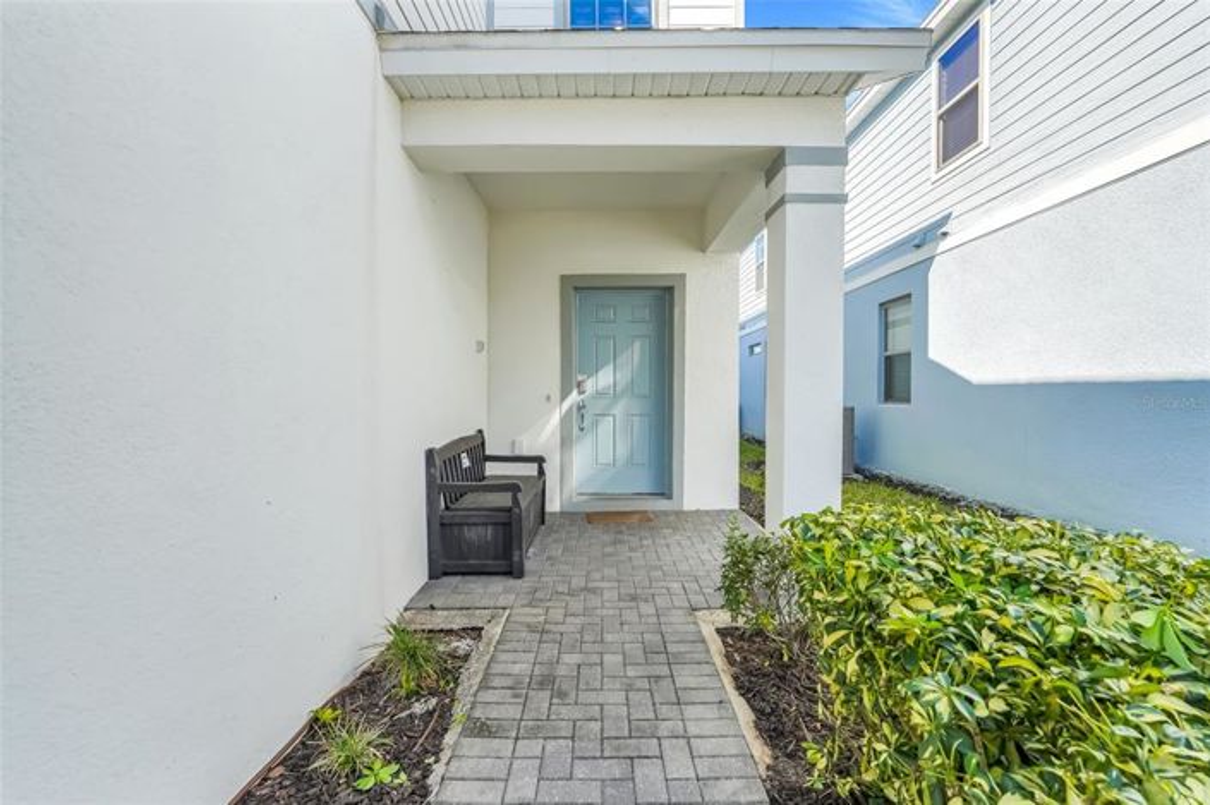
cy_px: 402
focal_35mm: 16
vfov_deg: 72.0
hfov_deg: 95.0
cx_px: 605
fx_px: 554
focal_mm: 16.5
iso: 320
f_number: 7.1
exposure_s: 1/30
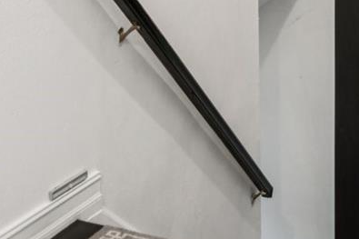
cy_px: -98
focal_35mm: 73
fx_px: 728
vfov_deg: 17.2
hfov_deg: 27.5
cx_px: 253
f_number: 8
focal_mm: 18
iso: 400
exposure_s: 1/8
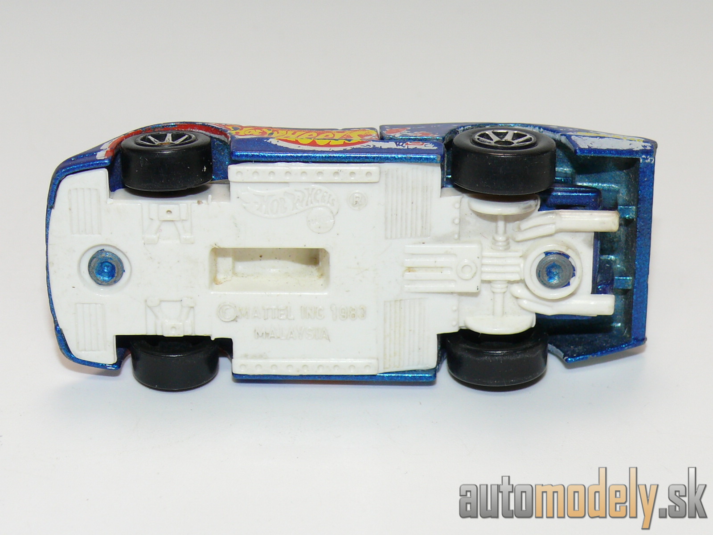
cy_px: 268
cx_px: 356
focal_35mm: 102
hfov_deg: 19.3
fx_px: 2101
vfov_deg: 14.5
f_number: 4
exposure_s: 1/30
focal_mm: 13.3
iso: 100
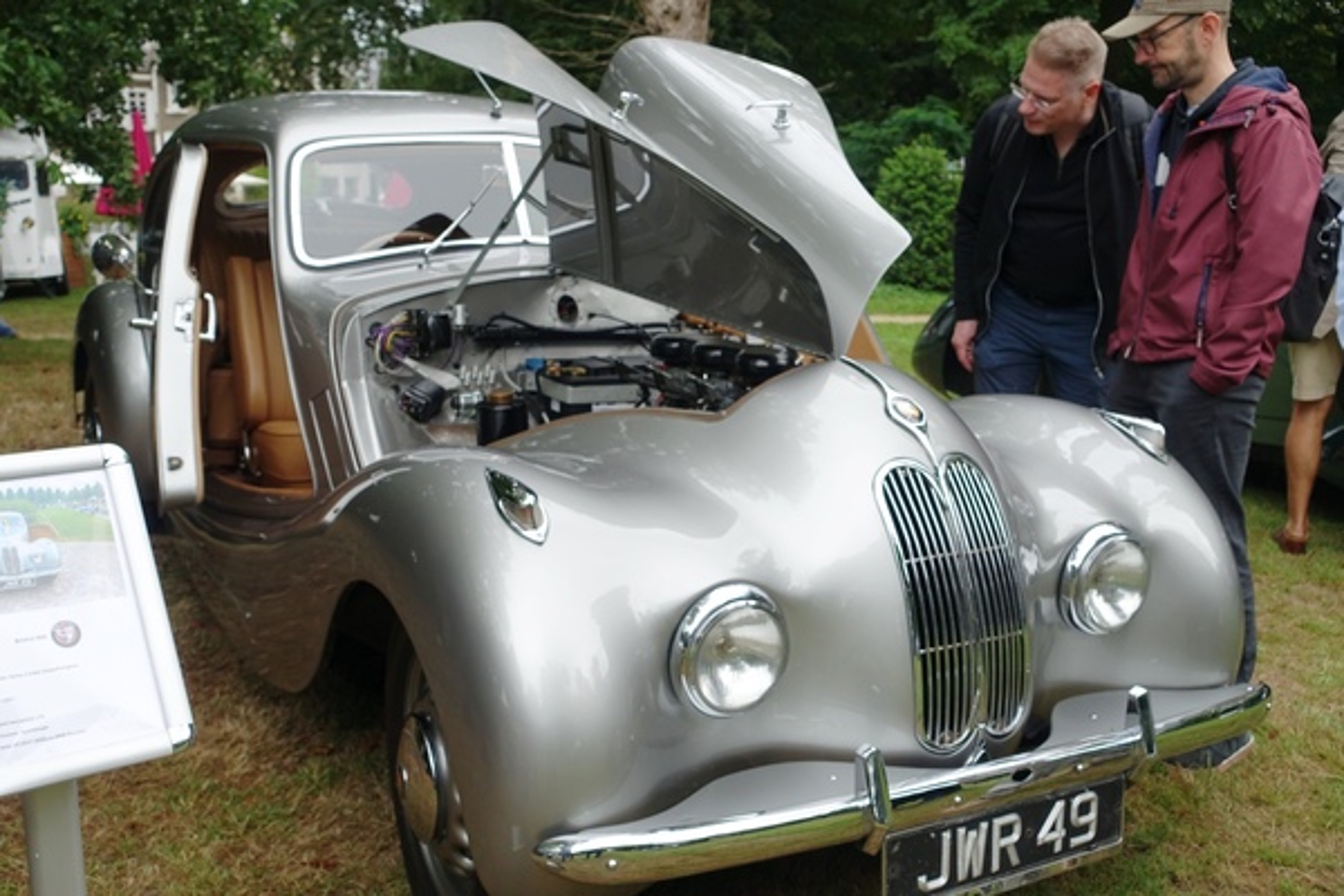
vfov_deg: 36.9
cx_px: 672
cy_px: 448
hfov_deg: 53.1
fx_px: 1344
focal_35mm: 36
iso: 125
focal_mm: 13.34
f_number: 4
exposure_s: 1/200
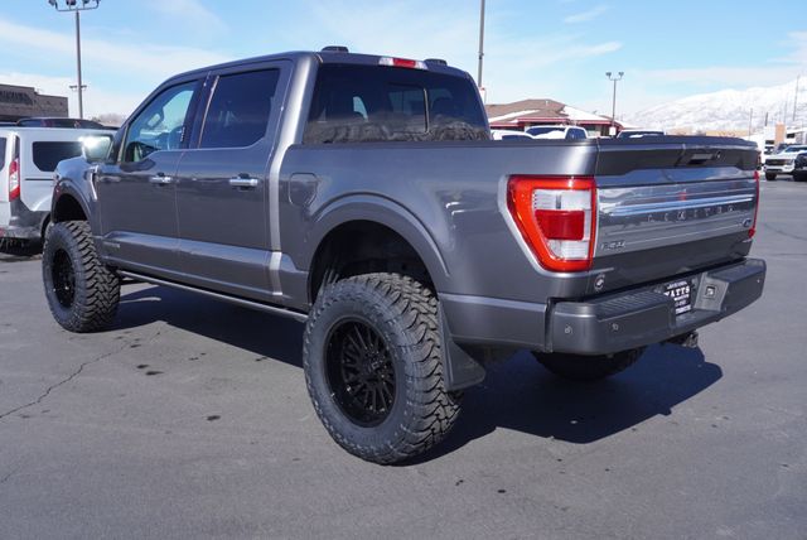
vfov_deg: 40.0
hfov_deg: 57.2
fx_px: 740
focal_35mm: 33
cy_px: 270
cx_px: 404
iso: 100
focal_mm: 22
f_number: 8
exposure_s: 1/200
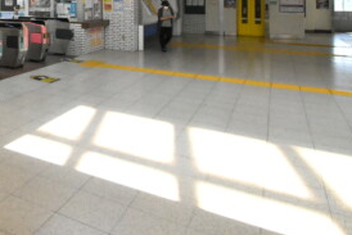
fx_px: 342
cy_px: -2
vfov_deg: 34.4
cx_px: -3
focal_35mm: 35
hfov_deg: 45.6
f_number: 13
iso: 6400
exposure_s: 1/640
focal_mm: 10
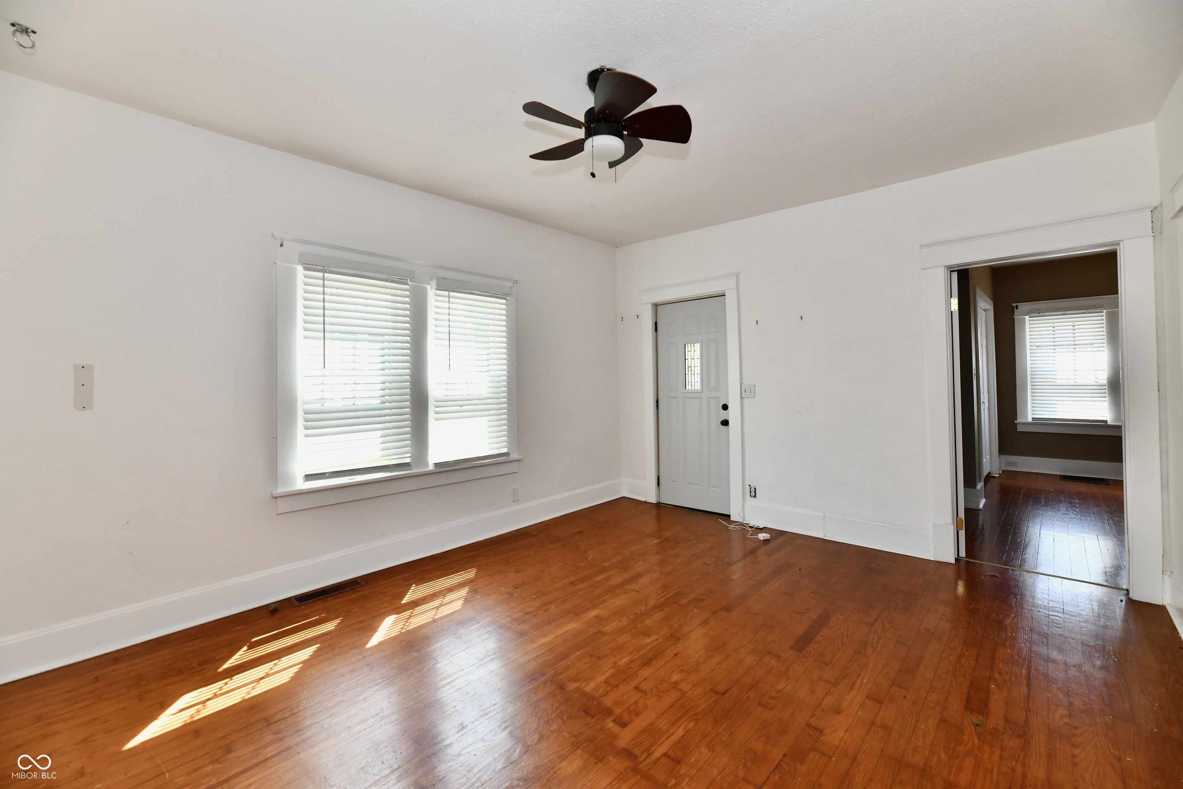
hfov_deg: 104.3
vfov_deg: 81.2
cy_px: 394
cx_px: 592
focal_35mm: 14
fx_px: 460
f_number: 6.3
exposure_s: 1/160
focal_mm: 14
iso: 640
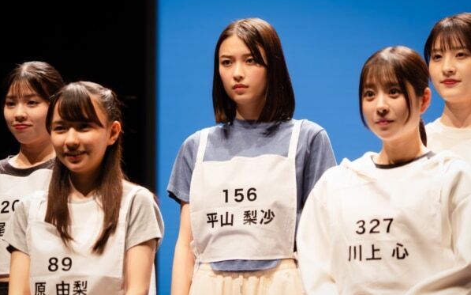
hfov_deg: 8.5
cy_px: 138
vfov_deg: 5.3
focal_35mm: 246
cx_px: 235
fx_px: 3157
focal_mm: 240
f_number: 6.3
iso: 500
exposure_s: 1/40
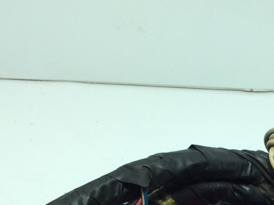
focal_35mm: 91
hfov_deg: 20.7
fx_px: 719
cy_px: 269
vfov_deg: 15.4
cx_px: 286
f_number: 2.4
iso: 32
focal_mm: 3.3
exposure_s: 1/252
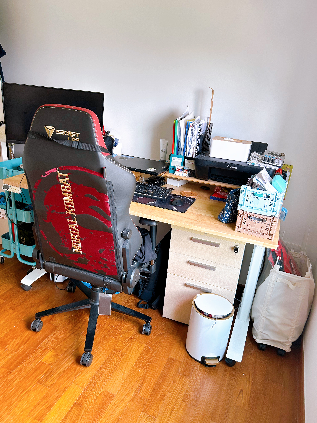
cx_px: 158
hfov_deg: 53.1
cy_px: 212
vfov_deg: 67.3
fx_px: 317
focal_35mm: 26
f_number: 1.5
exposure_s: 1/121
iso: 64
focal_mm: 5.7
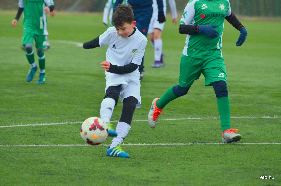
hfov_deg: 6.3
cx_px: 140
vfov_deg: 4.1
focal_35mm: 330
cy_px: 93
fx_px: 2571
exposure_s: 1/800
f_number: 5.3
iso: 800
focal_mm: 220
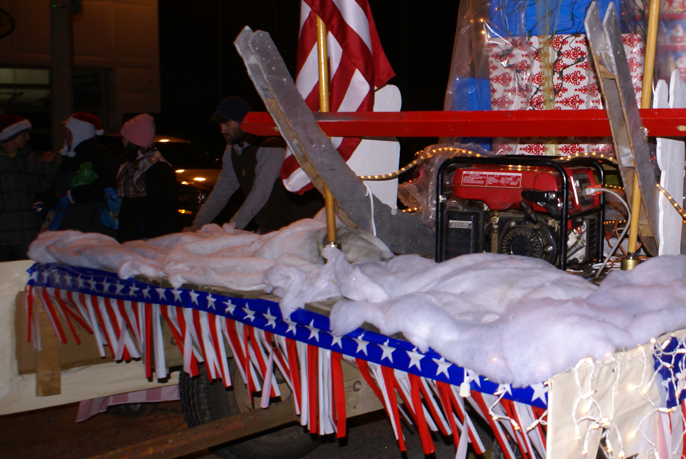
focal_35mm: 48
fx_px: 916
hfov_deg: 40.2
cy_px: 207
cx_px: 494
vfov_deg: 28.1
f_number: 5.6
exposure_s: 1/60
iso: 400
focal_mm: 22
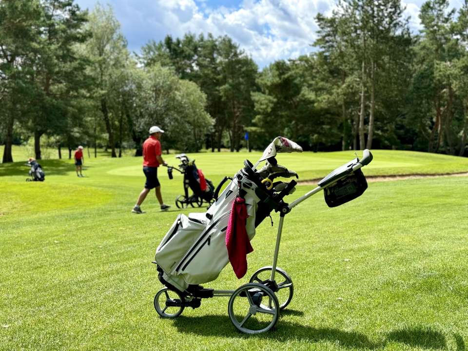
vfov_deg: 30.3
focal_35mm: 48
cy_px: 176
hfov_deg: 39.7
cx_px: 234
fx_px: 649
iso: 64
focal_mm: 6.76
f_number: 1.78
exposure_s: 1/2833
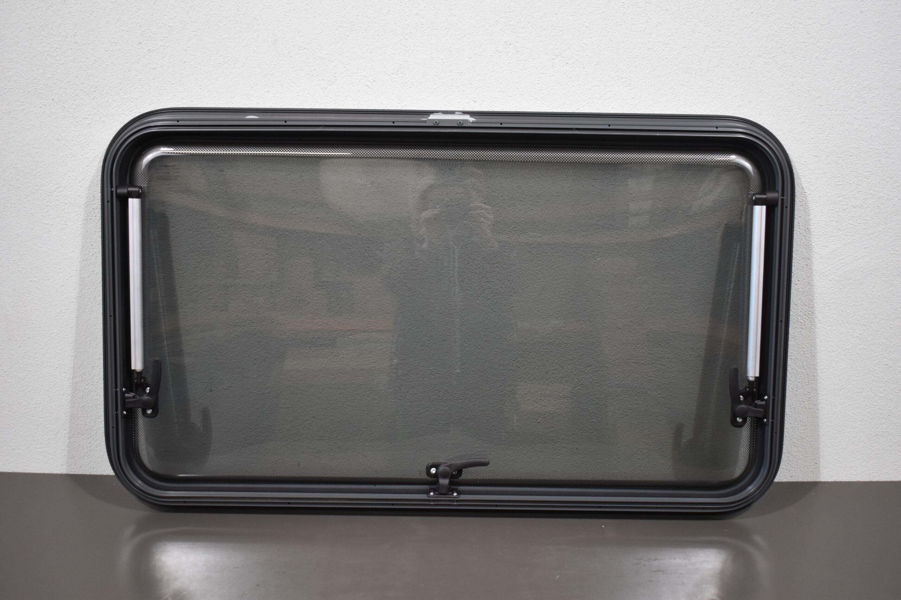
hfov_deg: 46.4
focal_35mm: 42
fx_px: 1051
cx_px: 450
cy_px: 300
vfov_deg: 31.9
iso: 800
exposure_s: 1/160
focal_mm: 28
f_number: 4.2
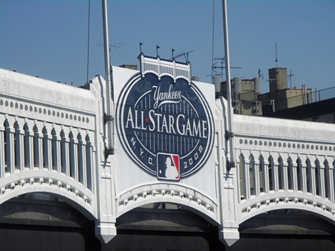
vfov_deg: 7.4
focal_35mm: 200
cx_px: 168
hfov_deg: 9.9
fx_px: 1936
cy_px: 126
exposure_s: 1/640
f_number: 5.6
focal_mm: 50.8
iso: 50
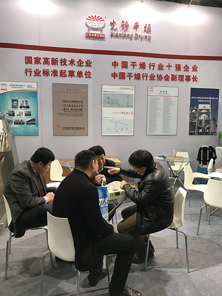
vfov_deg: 63.4
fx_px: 239
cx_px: 111
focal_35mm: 28
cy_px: 148
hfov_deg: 49.8
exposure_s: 1/33
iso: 20
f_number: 1.8
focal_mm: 3.99
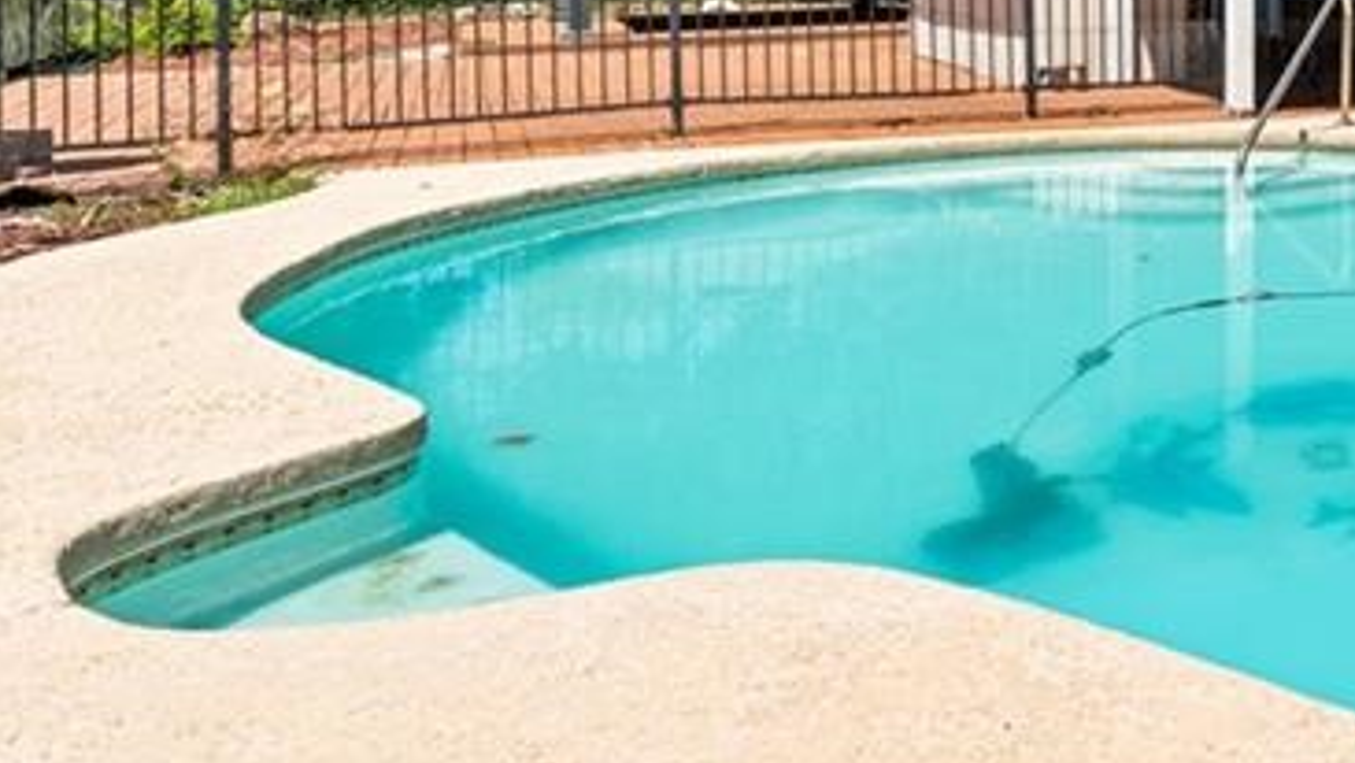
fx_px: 1473
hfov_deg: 36.9
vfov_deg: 23.9
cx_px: 1651
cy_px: -335
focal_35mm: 41
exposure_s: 1/200
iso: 100
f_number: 10
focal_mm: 14
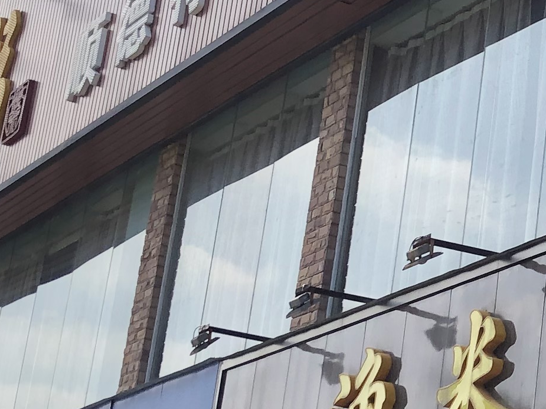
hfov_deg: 15.4
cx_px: 695
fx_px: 1925
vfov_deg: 12.1
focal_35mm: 122
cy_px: 179
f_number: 1.8
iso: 20
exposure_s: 1/1171
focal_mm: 4
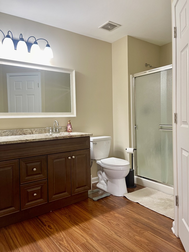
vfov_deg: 69.4
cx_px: 94
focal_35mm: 25
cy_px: 126
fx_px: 182
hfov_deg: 54.9
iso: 80
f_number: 1.6
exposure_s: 1/60
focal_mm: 5.1
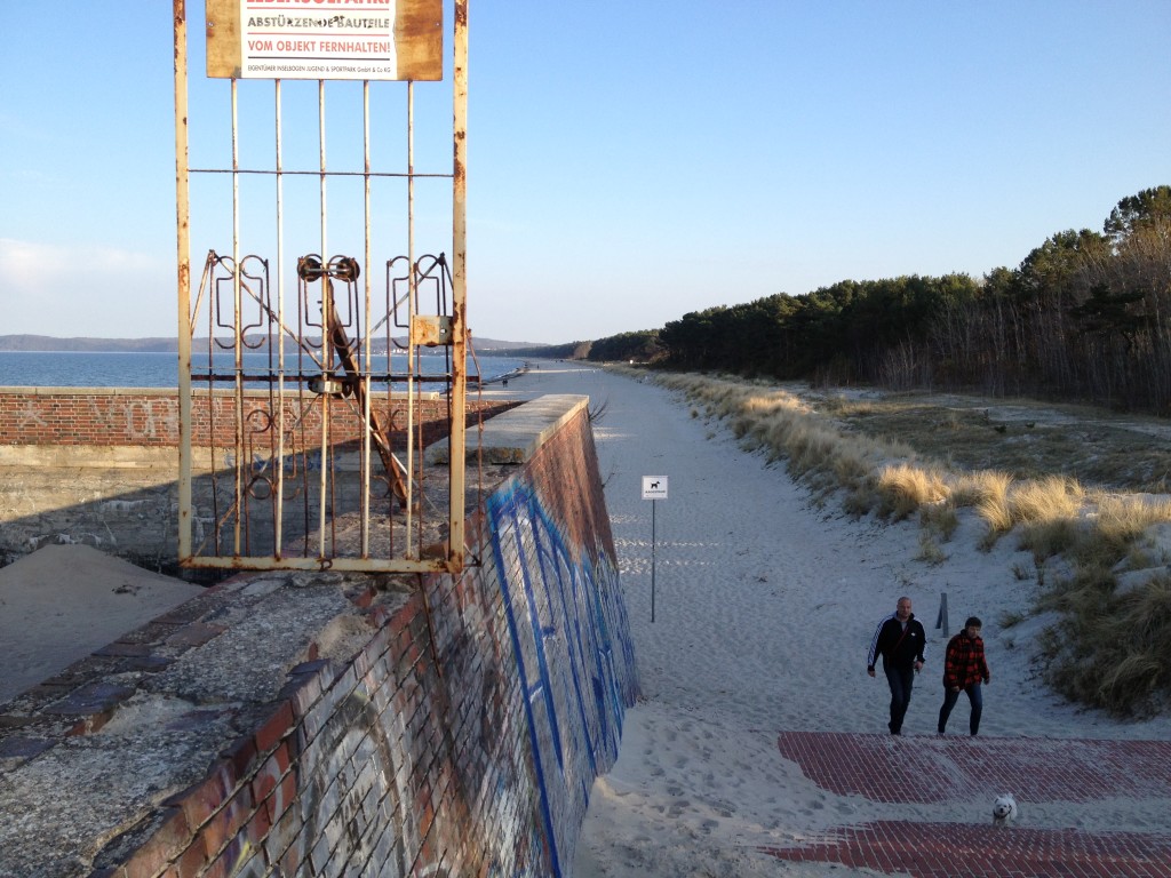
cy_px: 439
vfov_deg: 40.7
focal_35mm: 35
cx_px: 586
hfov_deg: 52.6
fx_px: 1184
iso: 50
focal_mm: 4.28
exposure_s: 1/593
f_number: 2.4
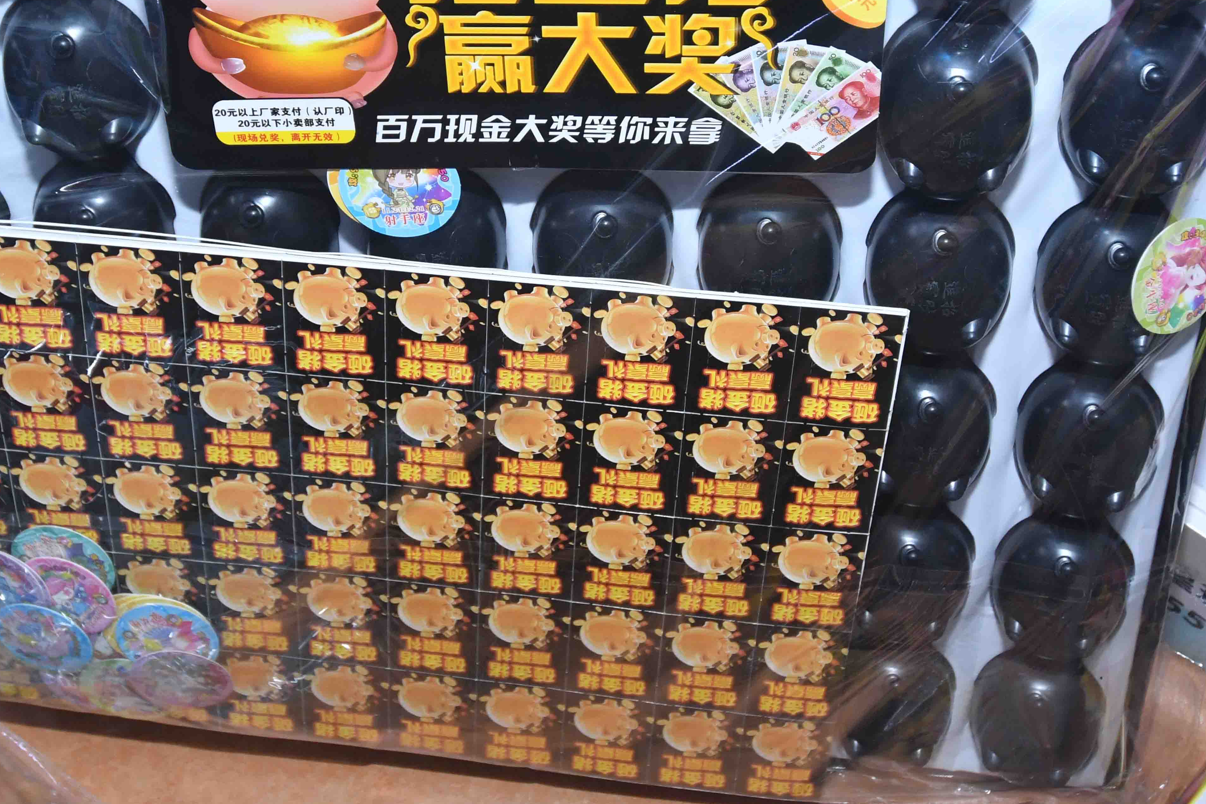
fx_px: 1608
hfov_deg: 41.1
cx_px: 545
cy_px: 273
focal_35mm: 48
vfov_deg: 27.9
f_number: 4
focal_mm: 22
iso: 1000
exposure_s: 1/200
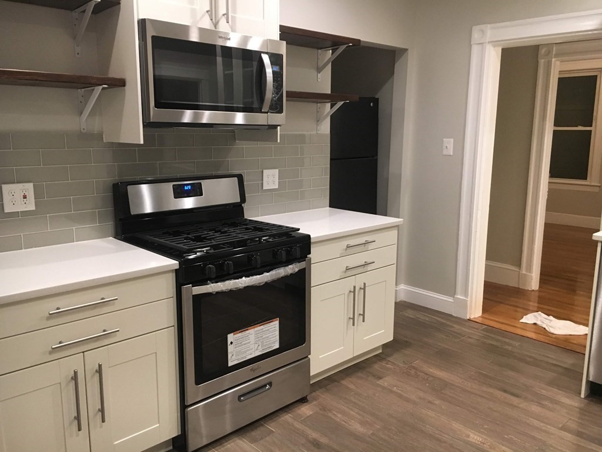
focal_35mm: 29
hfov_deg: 61.7
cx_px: 301
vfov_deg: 48.2
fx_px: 504
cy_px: 226
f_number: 2.2
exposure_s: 1/30
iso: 160
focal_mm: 4.15
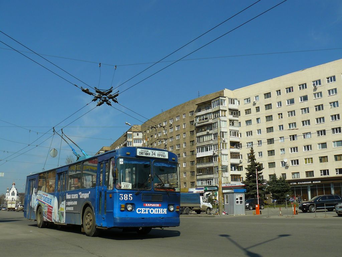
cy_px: 128
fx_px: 356
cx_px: 171
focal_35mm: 36
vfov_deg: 39.7
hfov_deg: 51.4
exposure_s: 1/1300
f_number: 4
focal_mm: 6
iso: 100
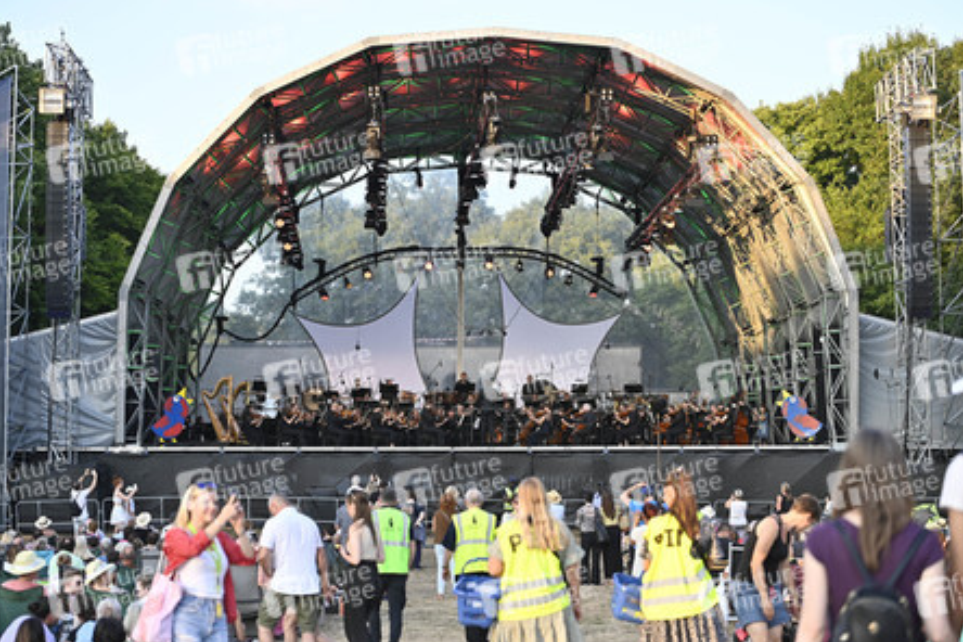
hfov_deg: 28.5
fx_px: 1899
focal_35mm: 71
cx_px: 478
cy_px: 321
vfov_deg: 19.2
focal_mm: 70
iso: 250
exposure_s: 1/400
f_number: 2.8
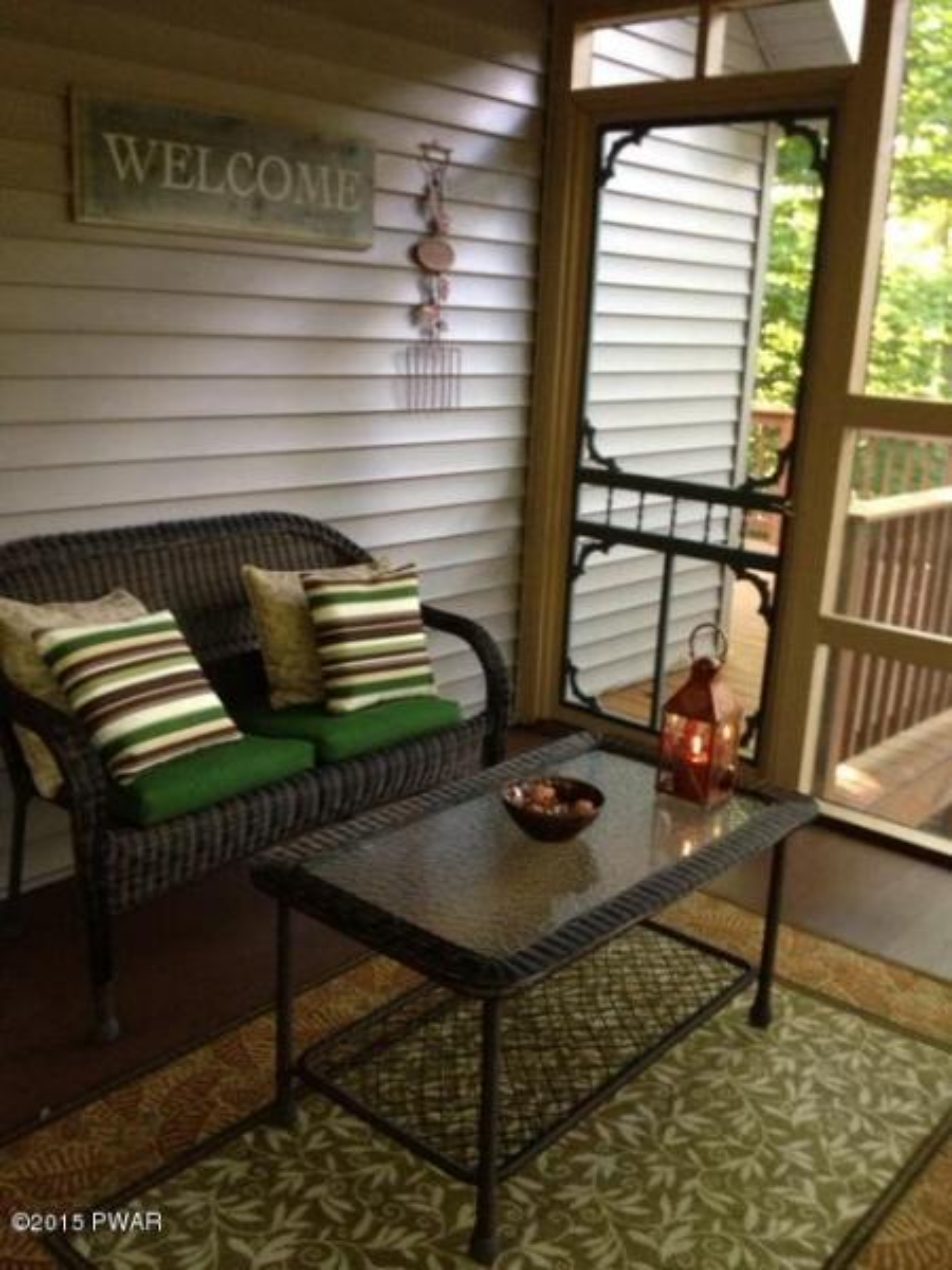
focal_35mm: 35
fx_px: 1283
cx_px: 476
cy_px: 635
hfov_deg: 40.7
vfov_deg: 52.6
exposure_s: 1/20
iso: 250
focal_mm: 4.28
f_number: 2.4
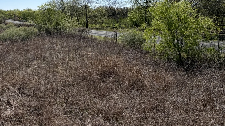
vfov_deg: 36.9
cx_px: 41
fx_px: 179
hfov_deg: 58.8
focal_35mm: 30
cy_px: 17
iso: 20
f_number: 2.2
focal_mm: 2.22
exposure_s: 1/1368
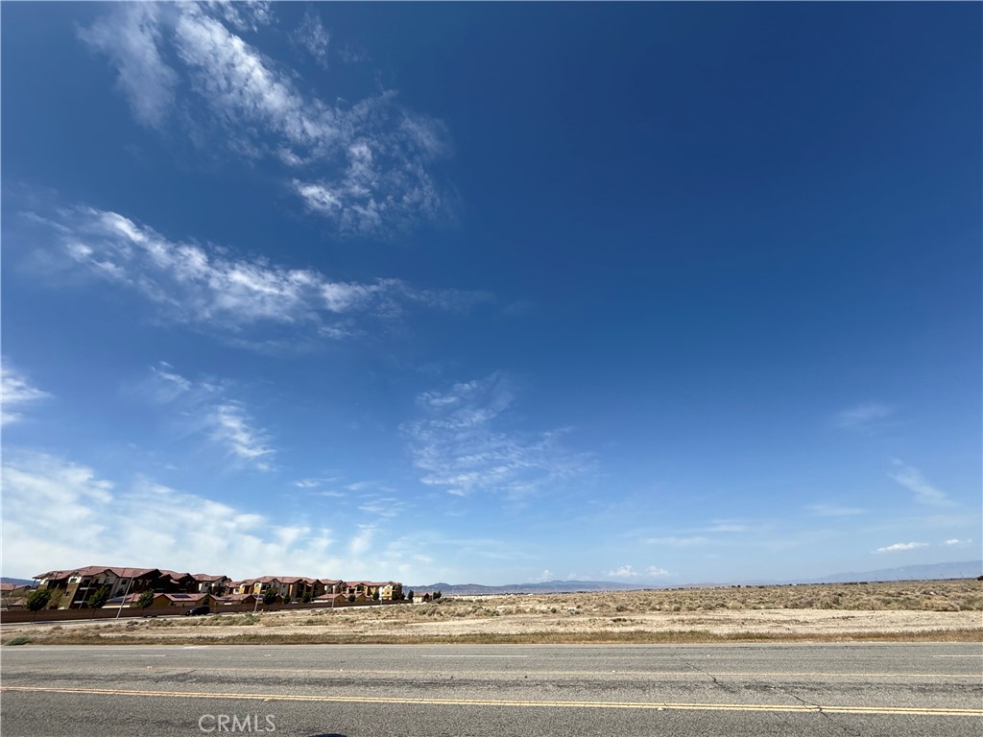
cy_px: 368
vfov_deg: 85.7
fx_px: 398
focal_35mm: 14
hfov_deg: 102.1
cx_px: 492
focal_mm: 2.22
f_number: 2.2
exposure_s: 1/2976
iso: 50
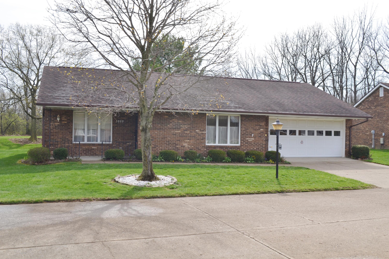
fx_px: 389
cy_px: 130
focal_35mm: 36
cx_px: 194
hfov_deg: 53.1
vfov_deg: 36.9
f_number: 9
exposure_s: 1/200
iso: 100
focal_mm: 24
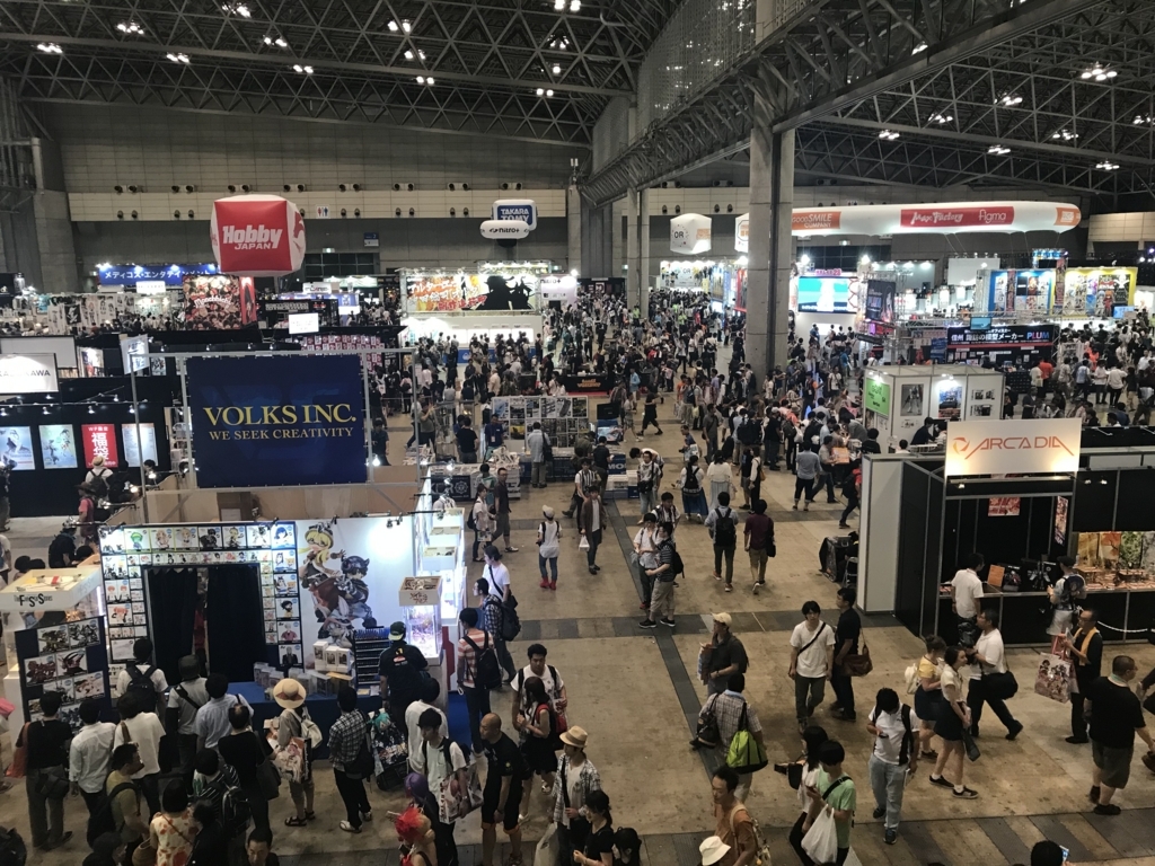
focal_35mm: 28
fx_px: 934
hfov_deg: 63.4
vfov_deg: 49.7
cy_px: 433
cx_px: 578
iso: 32
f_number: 1.8
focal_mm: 3.99
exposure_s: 1/25
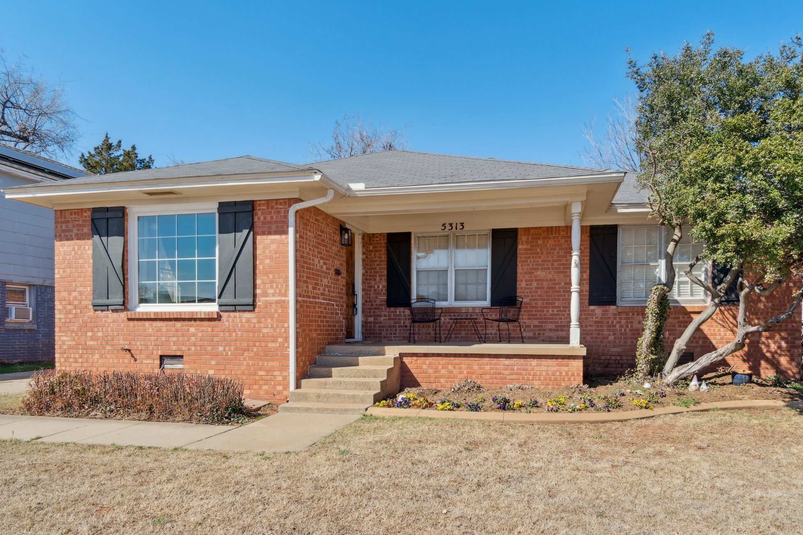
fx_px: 491
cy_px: 275
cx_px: 417
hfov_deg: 78.6
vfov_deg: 57.2
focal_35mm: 22
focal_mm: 14
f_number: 9
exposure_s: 1/500
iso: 100
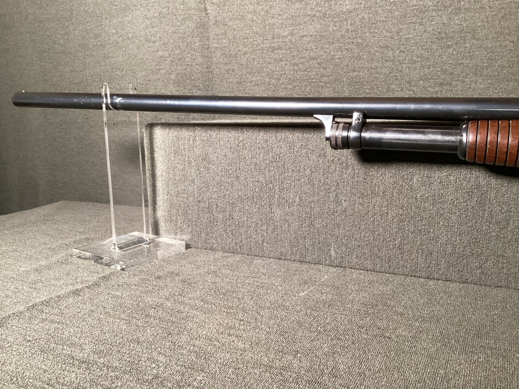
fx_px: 465
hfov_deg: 58.3
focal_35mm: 31
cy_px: 194
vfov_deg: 45.4
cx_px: 260
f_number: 2.4
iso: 320
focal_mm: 3.3
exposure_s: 1/40
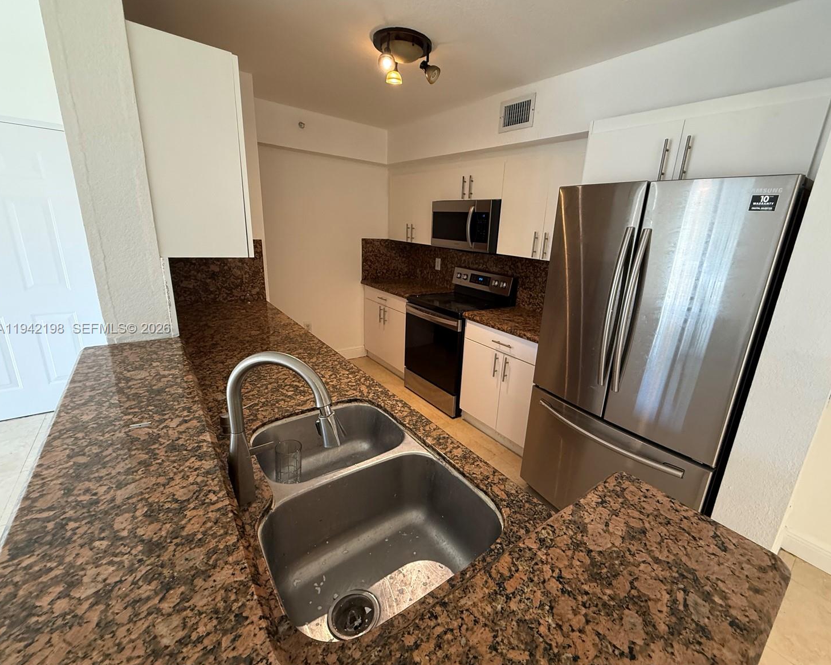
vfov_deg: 84.0
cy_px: 329
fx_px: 369
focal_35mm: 15
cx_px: 449
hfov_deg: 96.6
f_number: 2.2
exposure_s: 1/60
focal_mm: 2.22
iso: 320
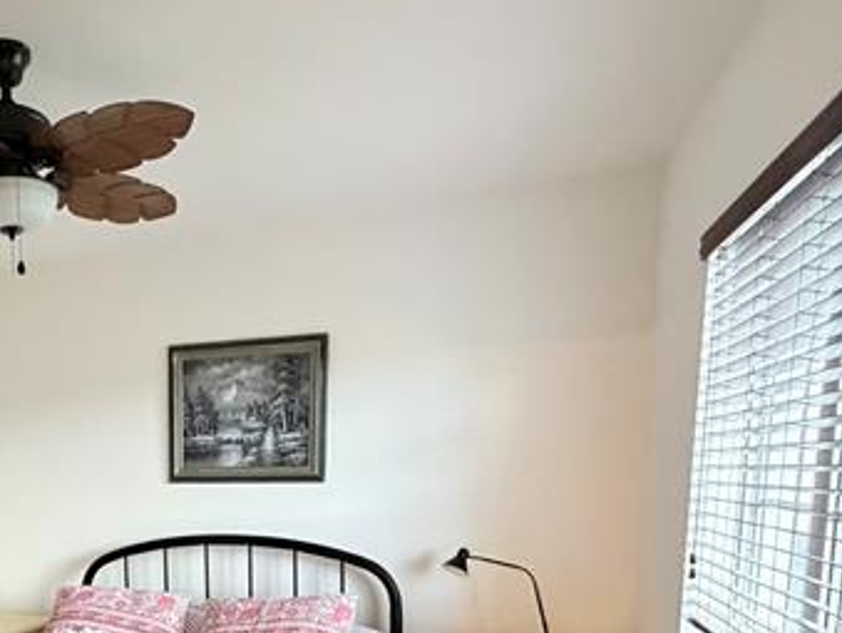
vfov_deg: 39.5
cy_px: 586
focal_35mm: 33
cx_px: 119
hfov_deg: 50.4
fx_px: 804
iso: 640
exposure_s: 1/60
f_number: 2.2
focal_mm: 2.22
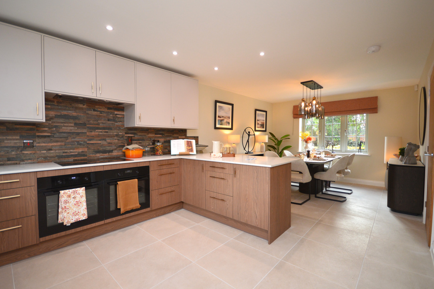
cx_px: 217
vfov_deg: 77.2
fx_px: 181
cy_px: 144
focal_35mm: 15
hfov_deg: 100.4
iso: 400
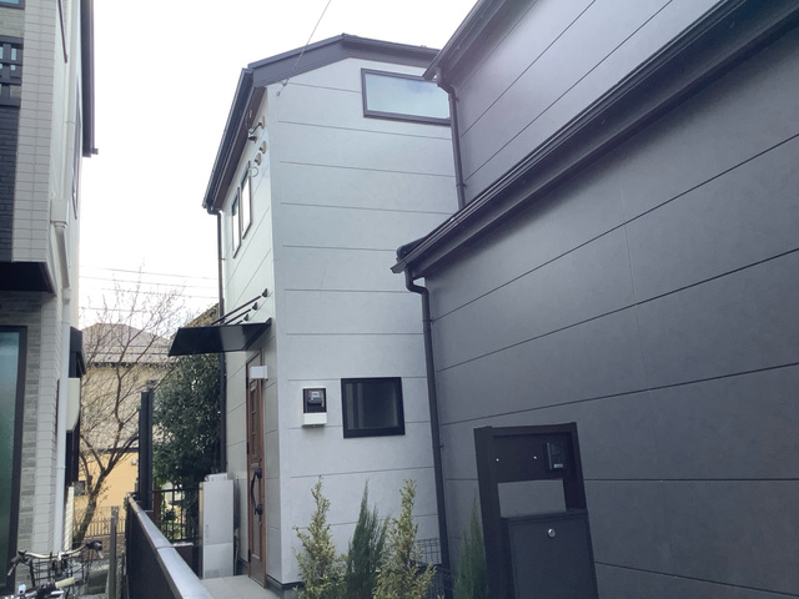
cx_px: 400
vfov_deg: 45.4
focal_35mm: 31
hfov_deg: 58.4
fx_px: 716
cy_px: 300
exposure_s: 1/612
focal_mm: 3.3
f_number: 2.4
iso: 25
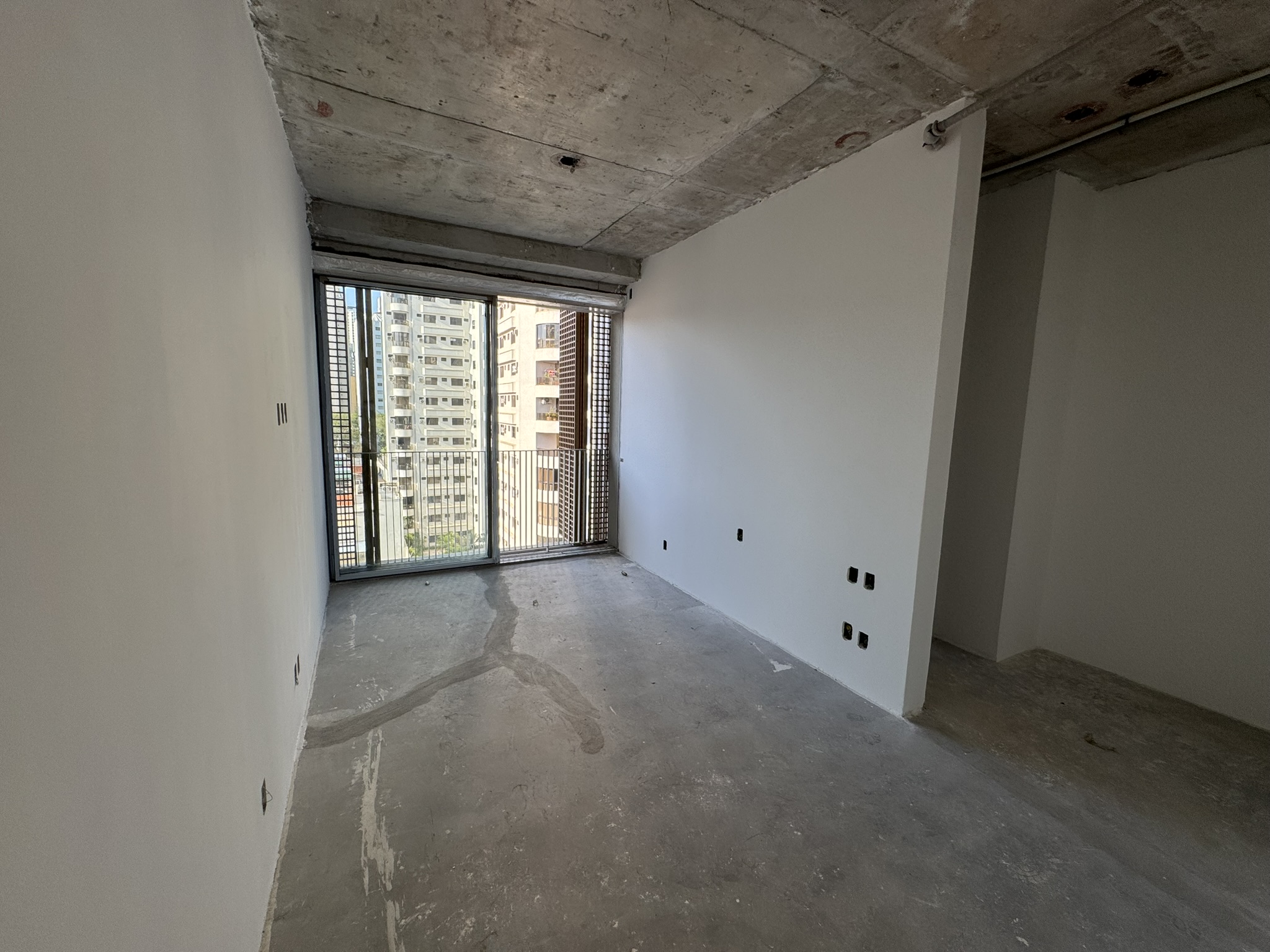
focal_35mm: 14
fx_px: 514
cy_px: 476
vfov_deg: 85.7
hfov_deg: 102.1
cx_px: 635
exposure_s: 1/312
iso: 40
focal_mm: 2.22
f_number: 2.2
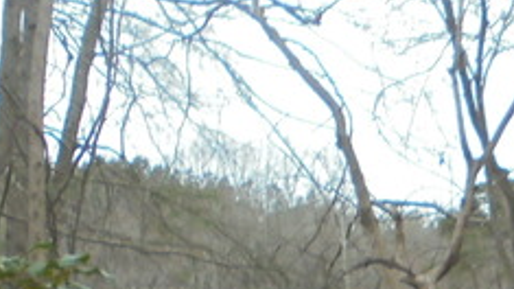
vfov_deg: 9.5
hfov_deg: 16.3
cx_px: 734
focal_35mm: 122
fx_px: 1662
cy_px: 501
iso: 200
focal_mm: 6.1
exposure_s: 1/250
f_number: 4
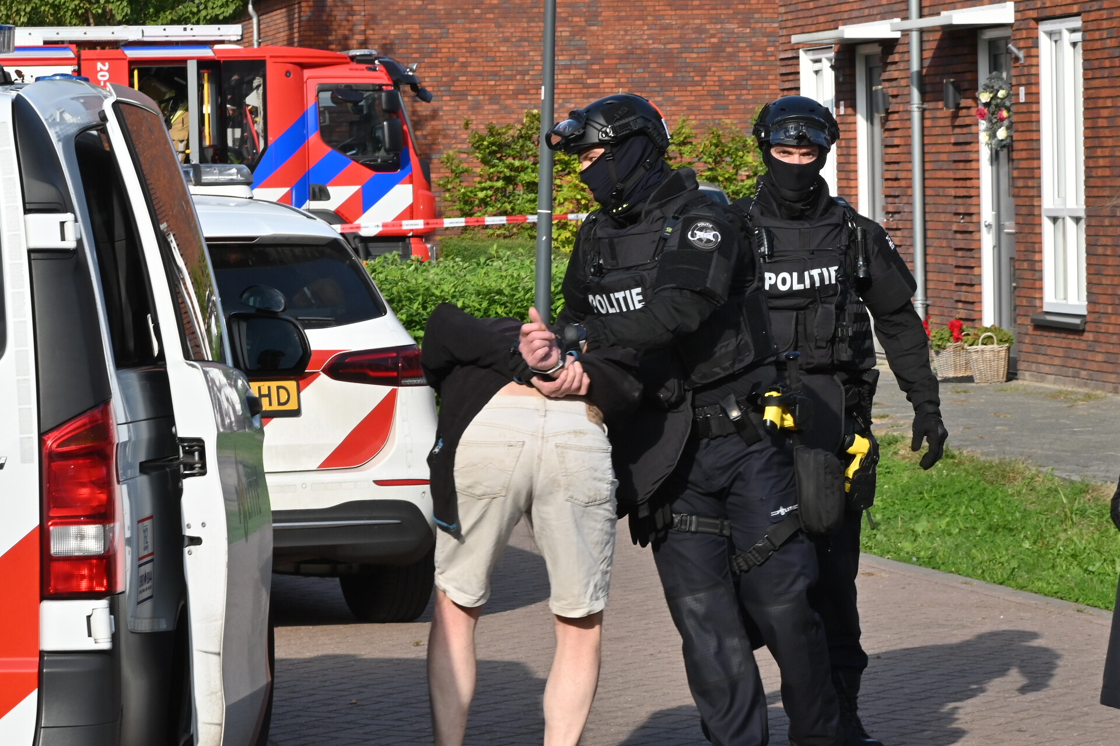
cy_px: 373
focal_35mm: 150
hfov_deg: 13.7
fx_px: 4666
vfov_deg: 9.1
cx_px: 560
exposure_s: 1/200
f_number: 16
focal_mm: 100
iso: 400
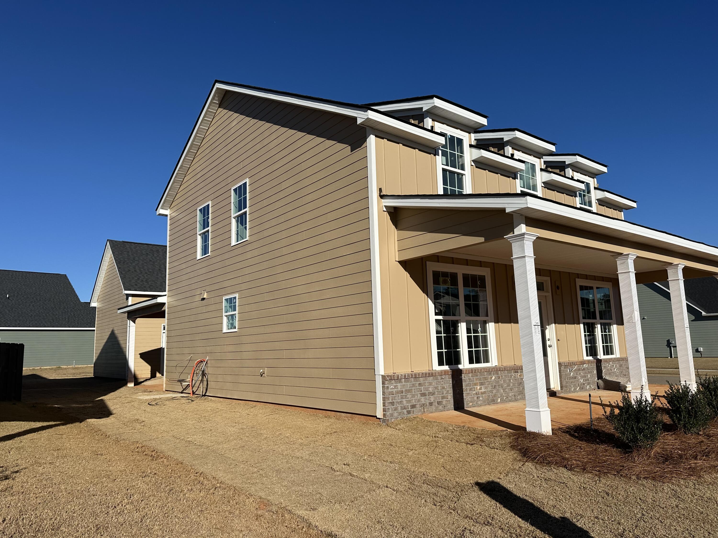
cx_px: 359
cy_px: 269
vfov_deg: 56.8
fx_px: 498
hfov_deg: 71.6
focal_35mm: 24
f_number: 1.78
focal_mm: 6.86
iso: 80
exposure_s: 1/8929
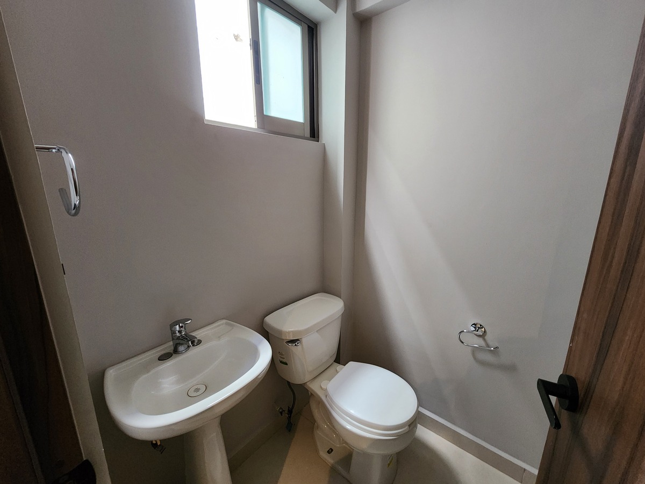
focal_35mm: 13
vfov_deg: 89.9
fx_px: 242
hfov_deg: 106.2
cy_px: 242
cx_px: 322
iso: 400
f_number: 2.2
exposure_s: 1/60
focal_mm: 2.2
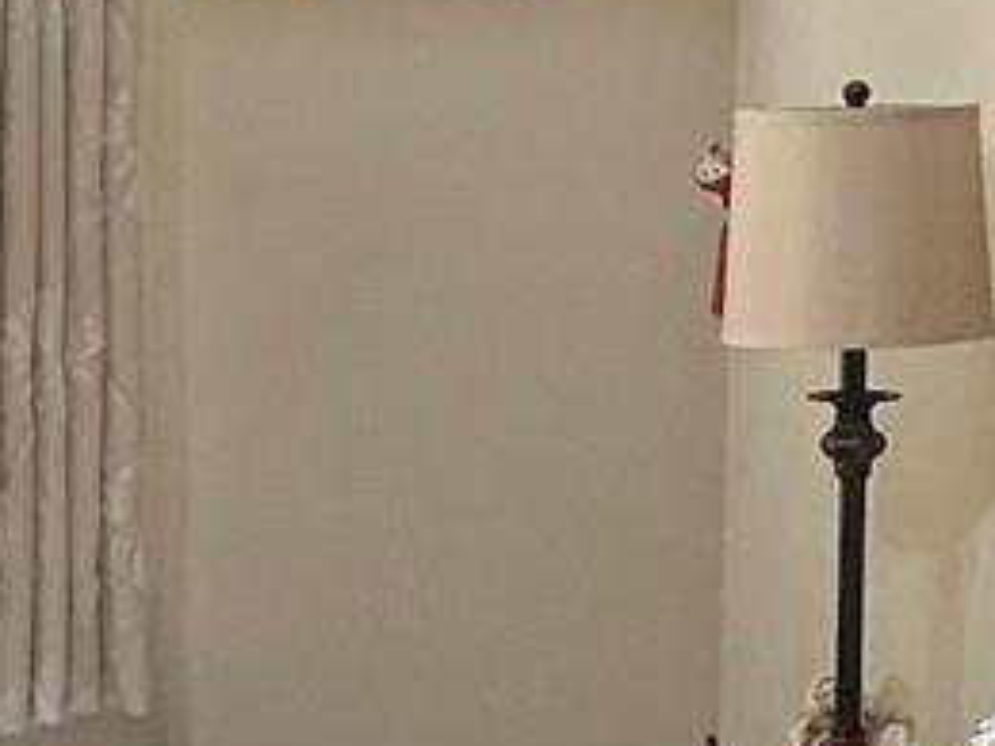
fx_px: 4944
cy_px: 528
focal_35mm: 172
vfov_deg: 8.6
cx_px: -321
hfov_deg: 11.2
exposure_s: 1/60
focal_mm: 3
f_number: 1.8
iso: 64
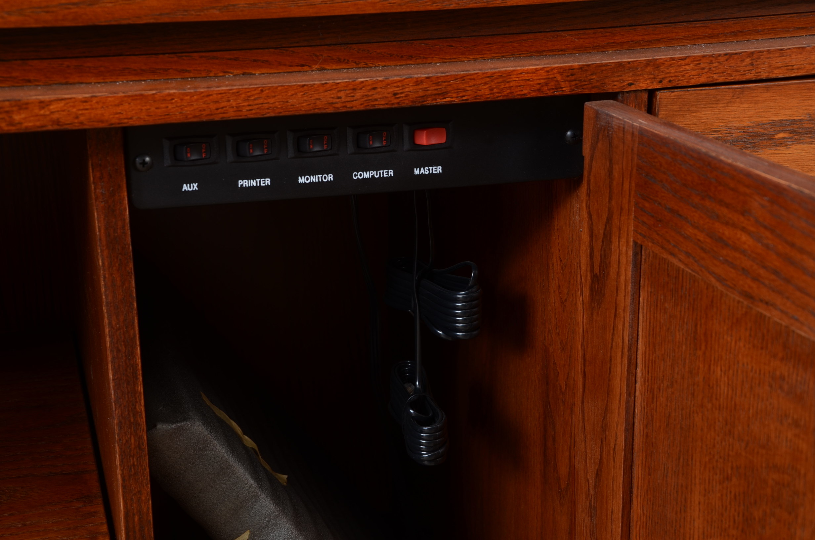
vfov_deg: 21.5
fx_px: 1423
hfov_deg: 32.0
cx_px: 408
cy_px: 270
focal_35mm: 63
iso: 125
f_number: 8
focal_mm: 42
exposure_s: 1/80
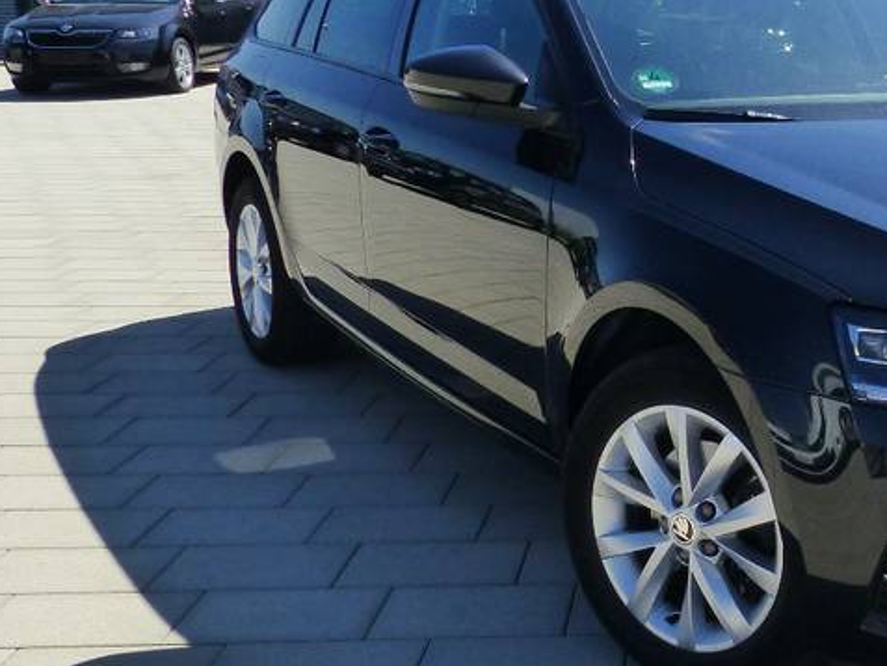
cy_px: 303
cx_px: 881
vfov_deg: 28.0
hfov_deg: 33.7
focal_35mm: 52
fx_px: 1333
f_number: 5
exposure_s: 1/640
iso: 200
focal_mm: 4.5
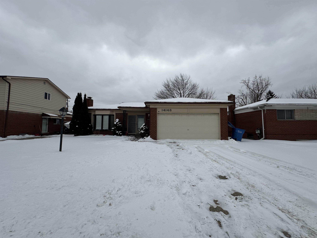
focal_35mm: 14
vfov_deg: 85.7
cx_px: 158
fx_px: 128
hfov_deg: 102.1
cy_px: 119
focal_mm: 2.22
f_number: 2.2
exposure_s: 1/3610
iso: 40
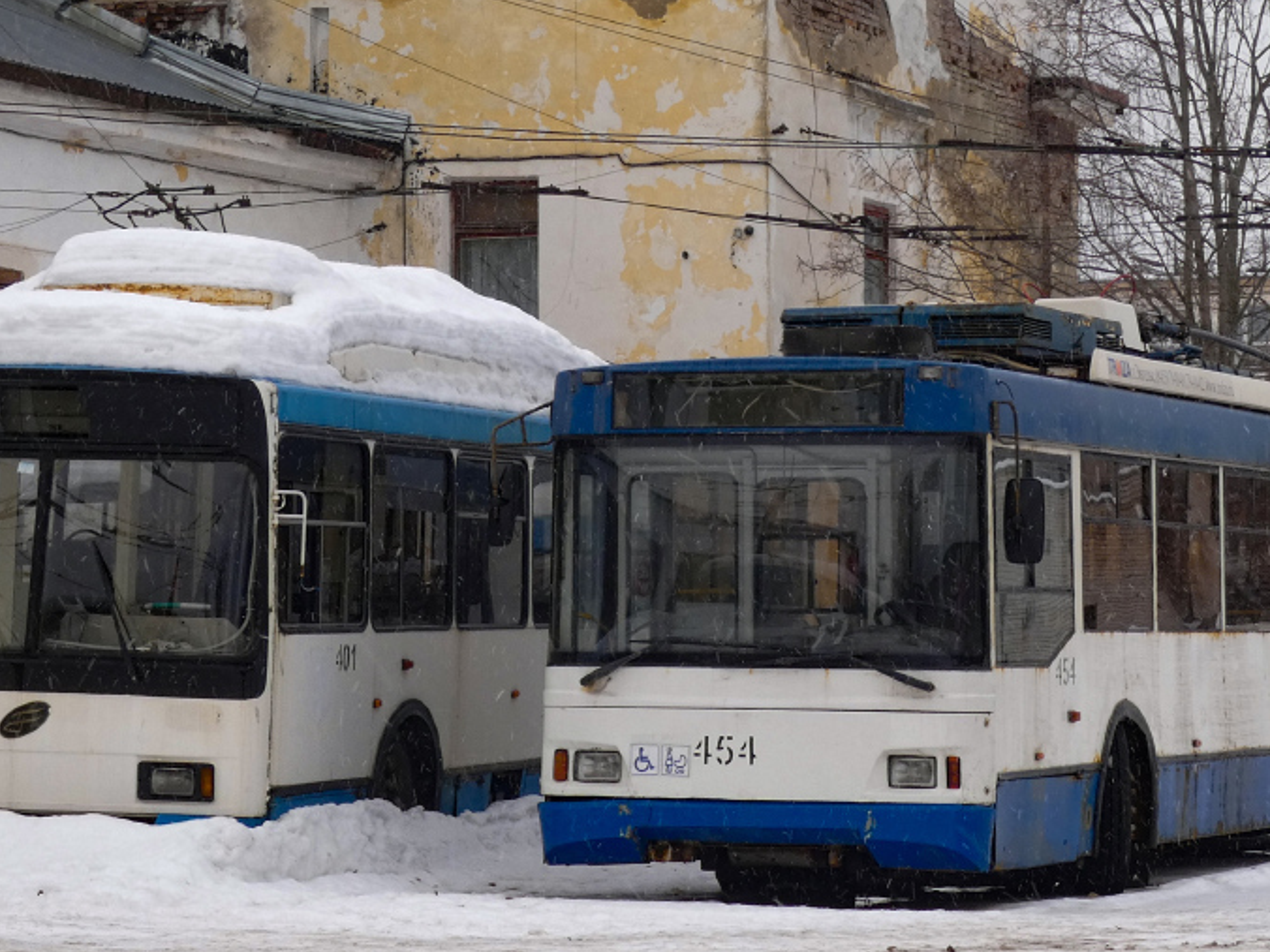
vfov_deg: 11.7
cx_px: 797
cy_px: 397
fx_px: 4659
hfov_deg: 15.5
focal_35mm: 127
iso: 80
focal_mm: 11.9
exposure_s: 1/80
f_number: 5
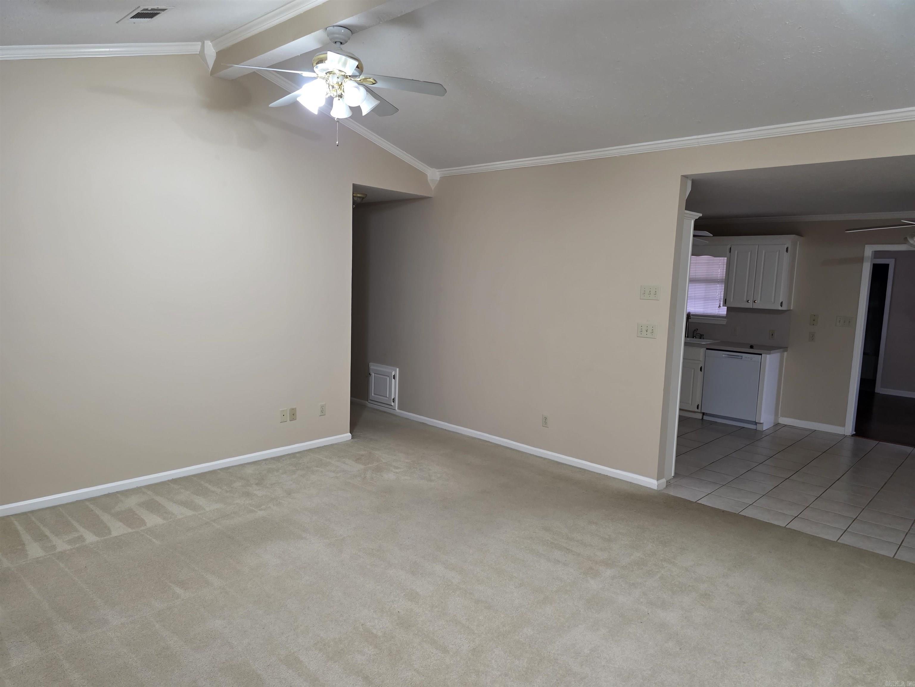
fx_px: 608
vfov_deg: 58.9
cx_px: 458
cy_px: 344
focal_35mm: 23
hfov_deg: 73.9
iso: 640
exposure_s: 1/120
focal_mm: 6.3
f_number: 1.7
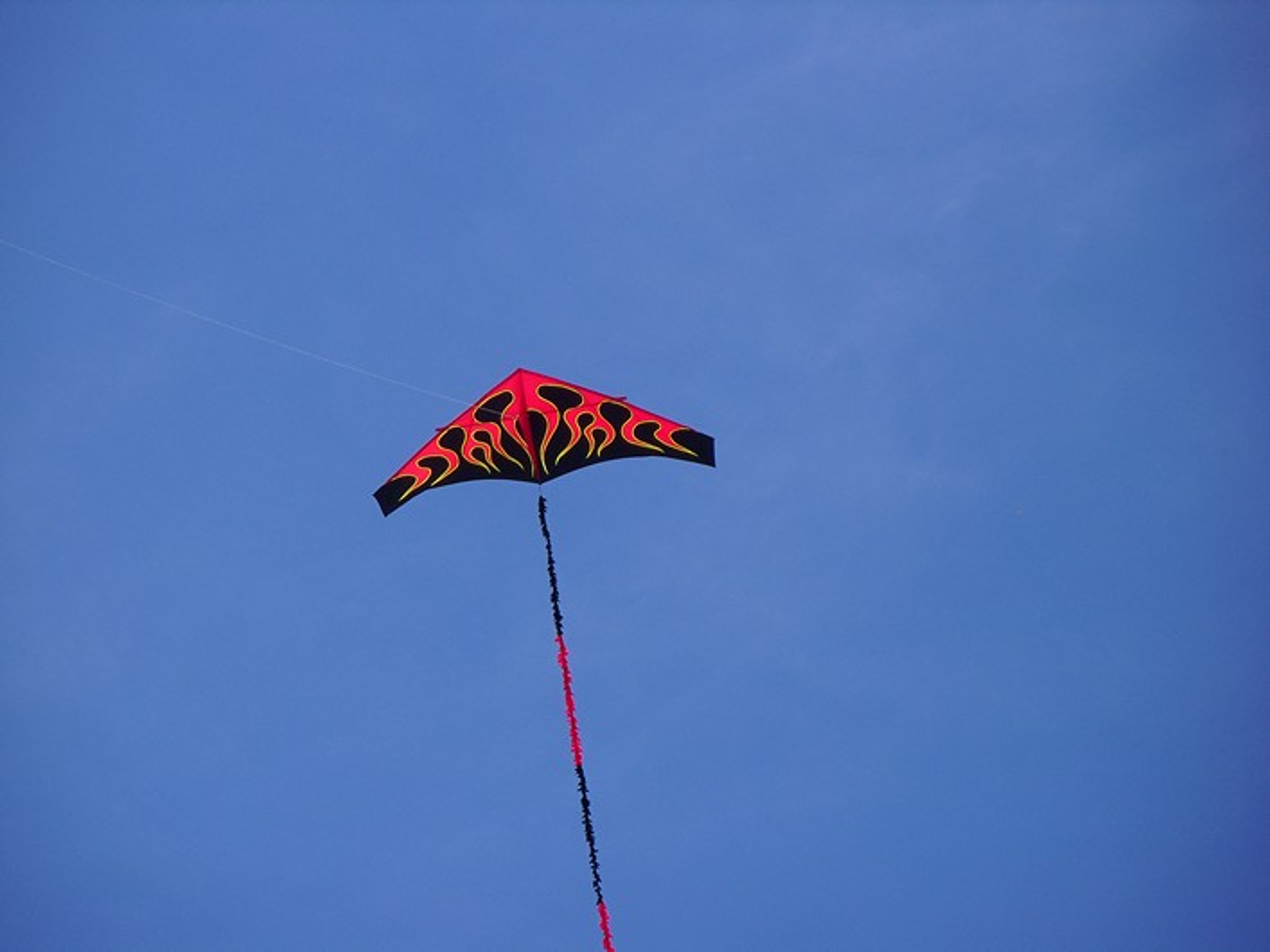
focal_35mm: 217
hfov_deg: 9.1
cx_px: 635
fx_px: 7960
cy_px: 476
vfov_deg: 6.8
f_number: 5.5
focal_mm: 39.2
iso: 80
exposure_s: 1/469
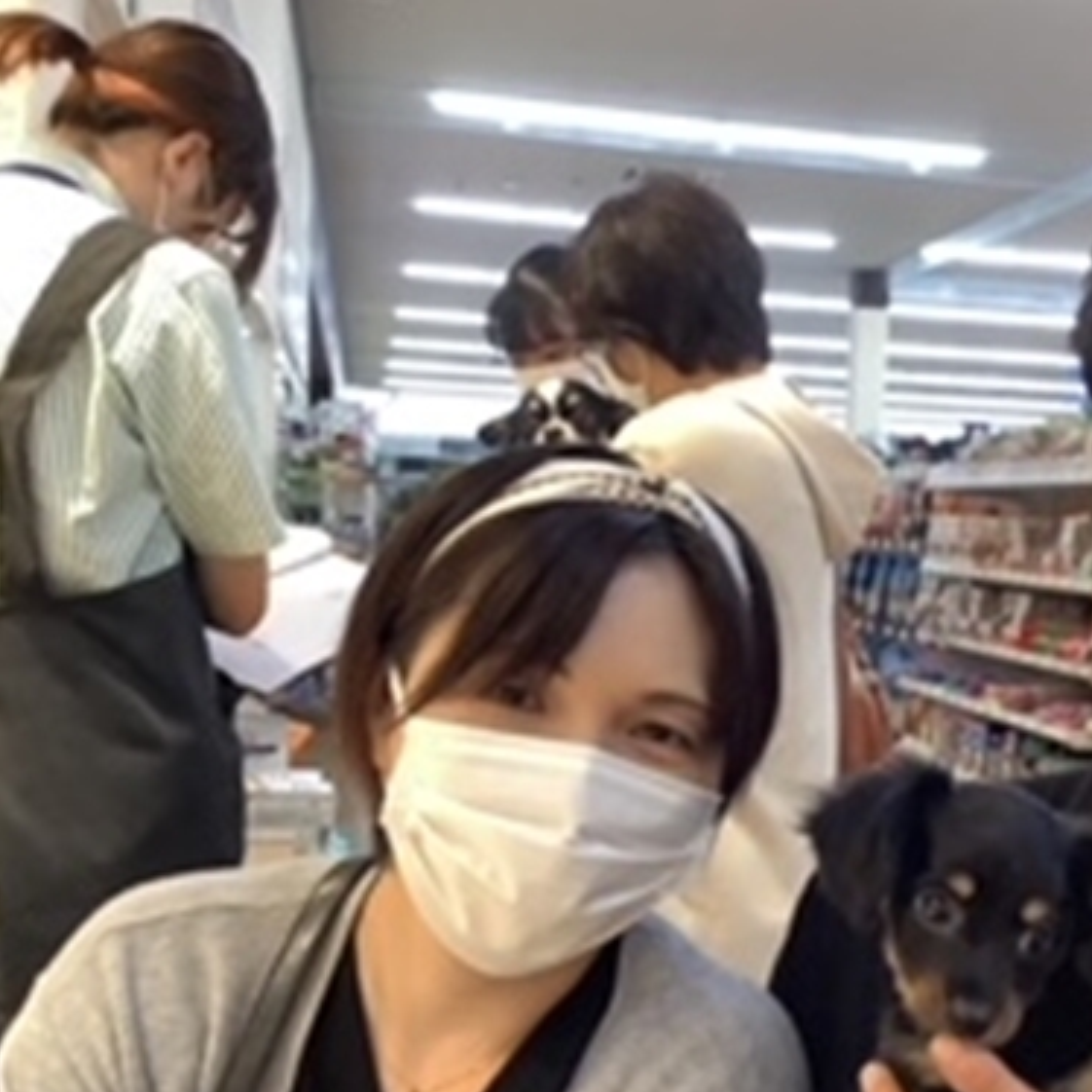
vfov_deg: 38.2
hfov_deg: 37.7
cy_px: 642
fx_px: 1570
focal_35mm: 44
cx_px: 774
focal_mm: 3.3
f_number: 2.4
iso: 250
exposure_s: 1/60
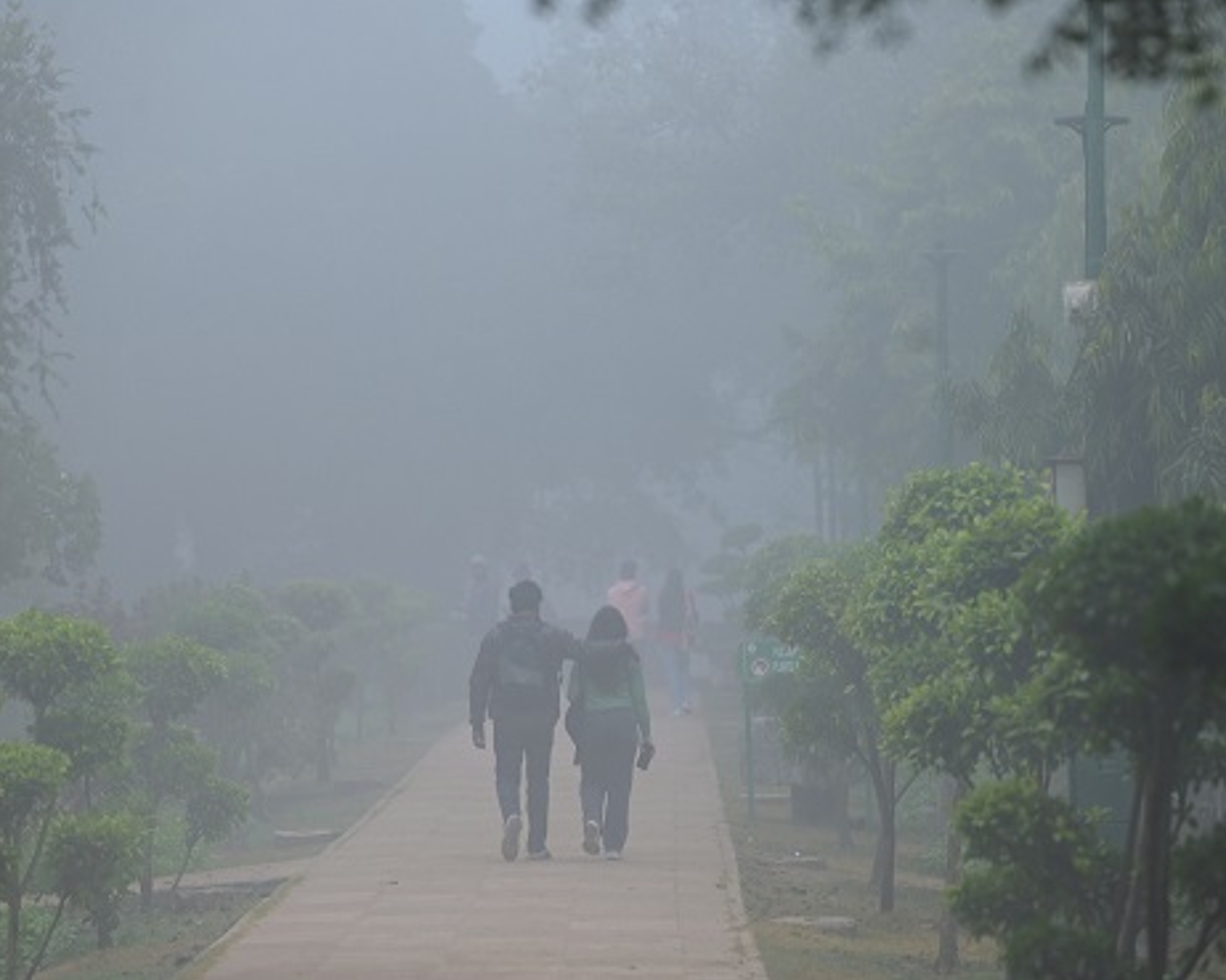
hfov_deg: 9.7
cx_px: 610
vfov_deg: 7.8
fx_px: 7216
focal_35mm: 199
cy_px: 489
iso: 400
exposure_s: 1/1250
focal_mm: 175
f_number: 4
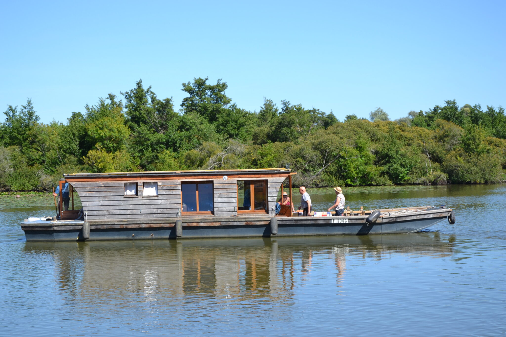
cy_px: 168
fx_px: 949
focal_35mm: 68
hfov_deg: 29.9
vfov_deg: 20.2
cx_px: 253
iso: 100
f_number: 8
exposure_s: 1/250
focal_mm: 45
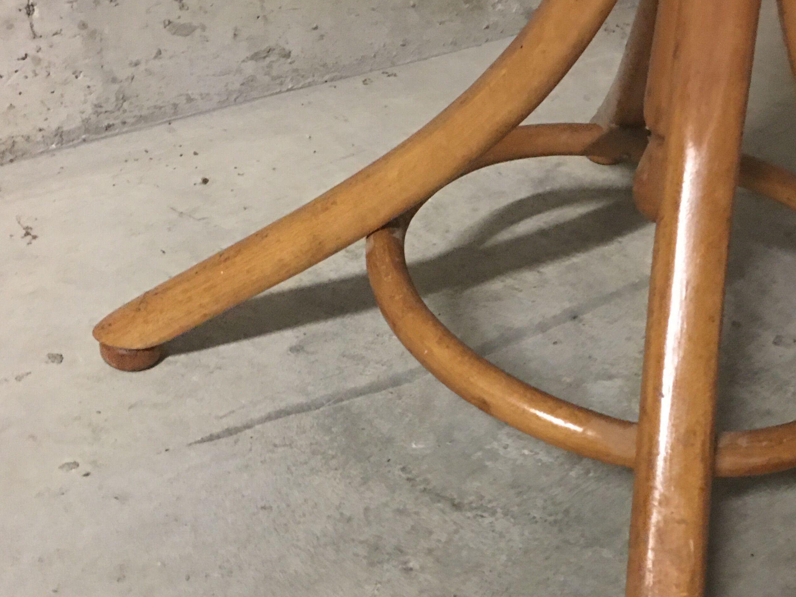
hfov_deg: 40.0
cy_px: 408
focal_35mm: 47
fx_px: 1081
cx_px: 520
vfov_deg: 30.6
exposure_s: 1/4
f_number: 2.2
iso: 125
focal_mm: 4.15
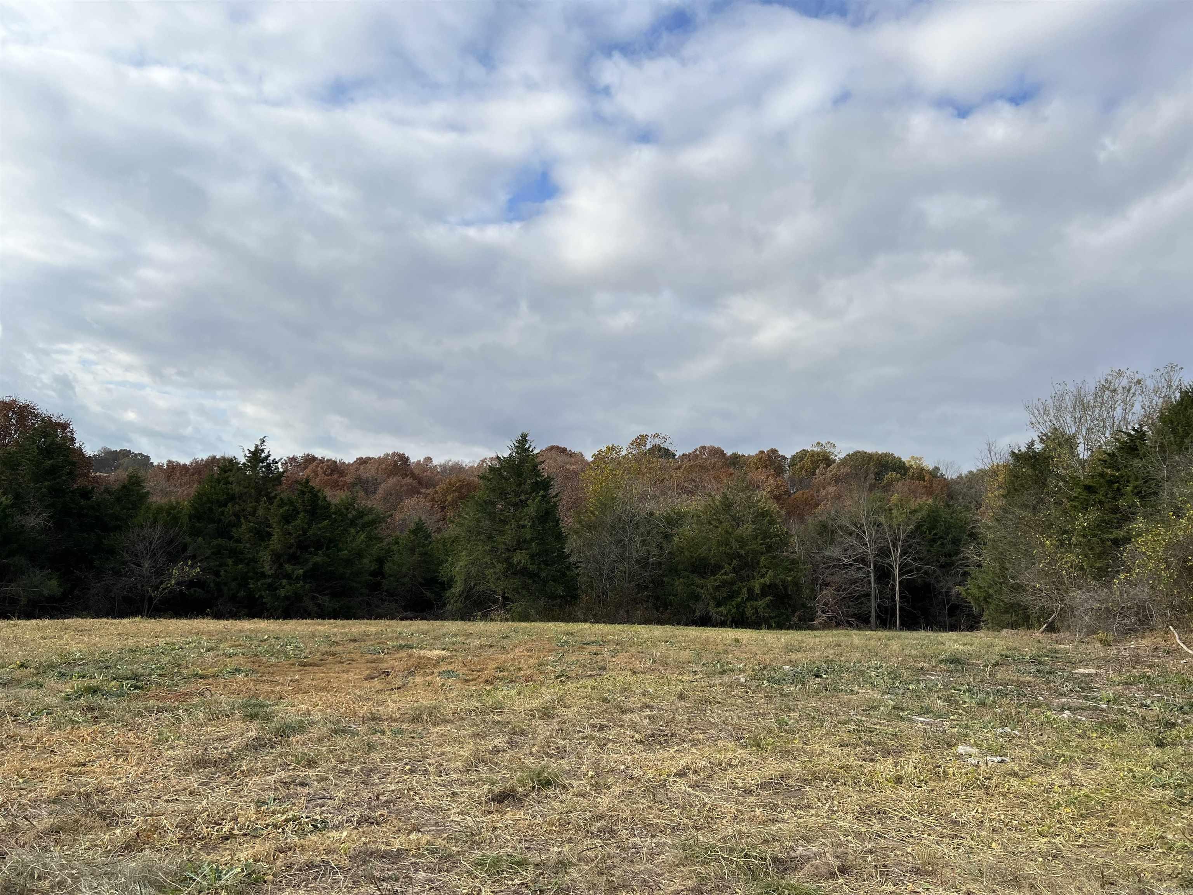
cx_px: 596
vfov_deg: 53.1
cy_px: 448
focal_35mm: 26
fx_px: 896
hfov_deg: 67.3
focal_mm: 5.7
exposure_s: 1/4274
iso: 50
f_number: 1.5
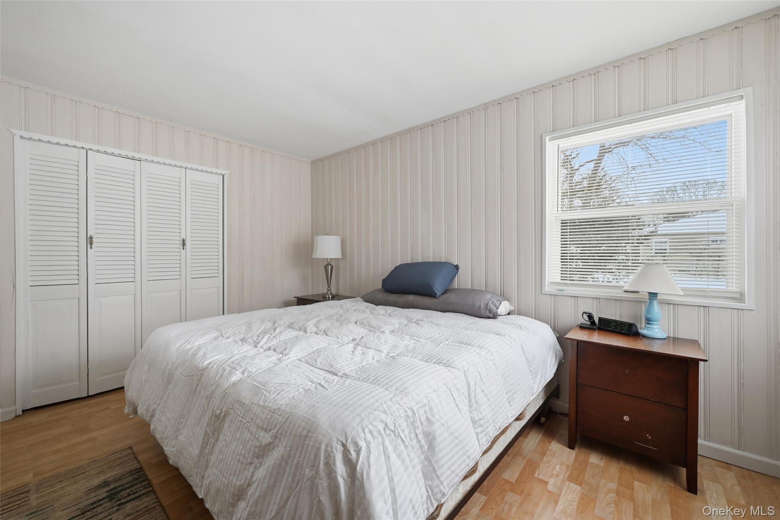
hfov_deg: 104.3
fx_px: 303
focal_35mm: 14
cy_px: 260
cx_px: 390
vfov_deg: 81.2
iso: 640
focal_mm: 14
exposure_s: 1/80
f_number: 16
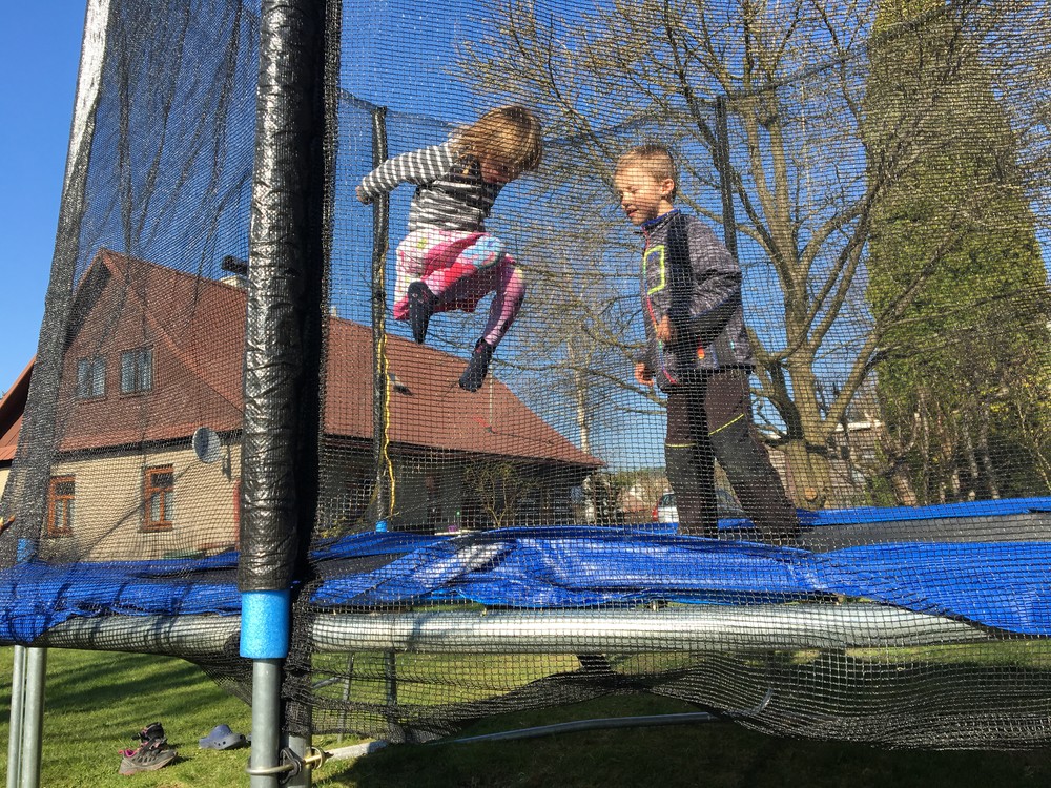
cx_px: 526
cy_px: 394
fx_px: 880
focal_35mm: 29
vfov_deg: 48.2
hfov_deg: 61.7
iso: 25
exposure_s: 1/785
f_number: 2.2
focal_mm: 4.15
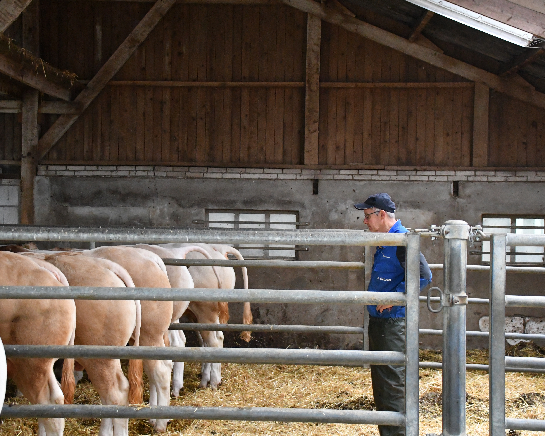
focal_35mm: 75
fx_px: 1210
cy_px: 219
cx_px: 250
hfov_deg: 25.4
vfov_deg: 20.4
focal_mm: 44
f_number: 4.5
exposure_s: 1/500
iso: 6400
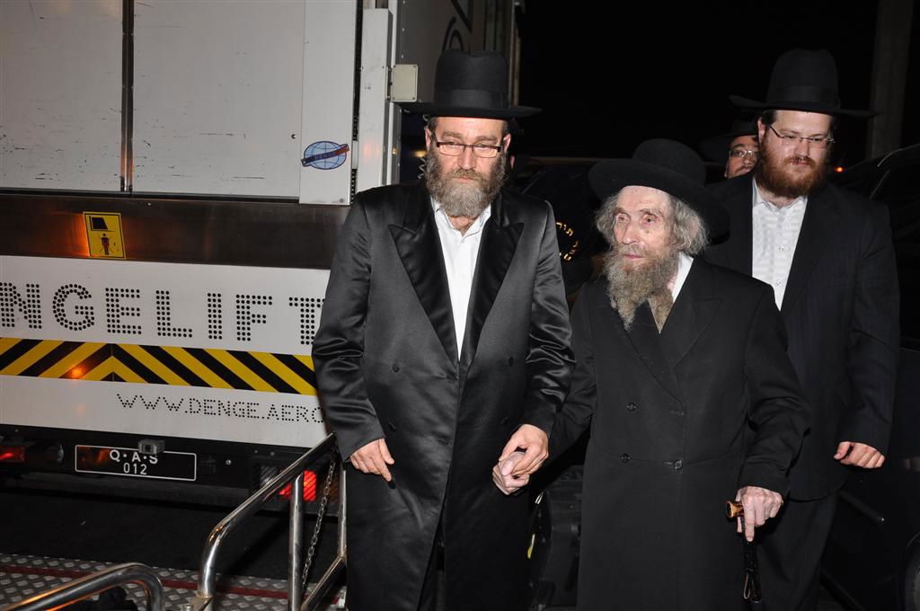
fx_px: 919
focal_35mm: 36
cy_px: 306
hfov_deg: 53.2
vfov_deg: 36.8
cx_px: 460
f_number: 5
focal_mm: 24
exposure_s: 1/60
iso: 400
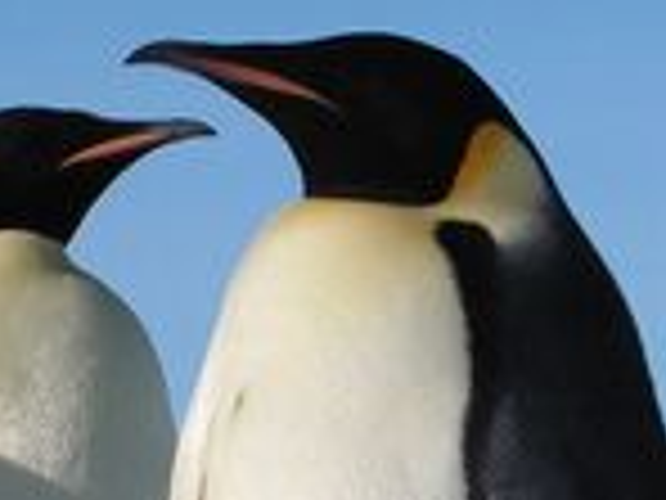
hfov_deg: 5.7
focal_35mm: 346
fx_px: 6657
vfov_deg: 4.3
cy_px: 748
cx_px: 207
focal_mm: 13.4
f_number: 4.8
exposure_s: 1/1000
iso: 50
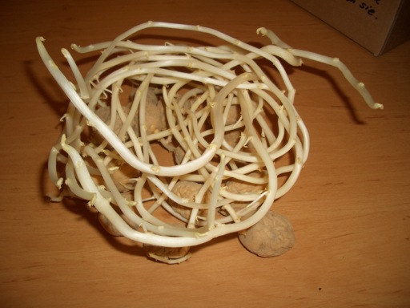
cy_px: 154
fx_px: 415
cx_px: 205
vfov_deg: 40.7
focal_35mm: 35
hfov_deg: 52.6
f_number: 2.6
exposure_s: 1/60
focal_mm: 5.8
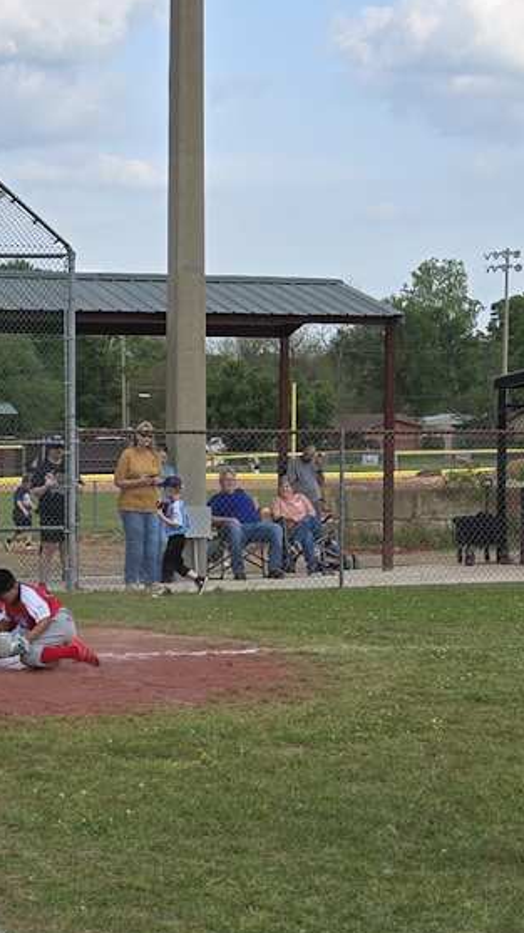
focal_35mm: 45
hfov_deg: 23.4
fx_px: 1112
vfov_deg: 45.3
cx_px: -162
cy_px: 539
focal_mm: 5.4
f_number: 1.8
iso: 25
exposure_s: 1/1173
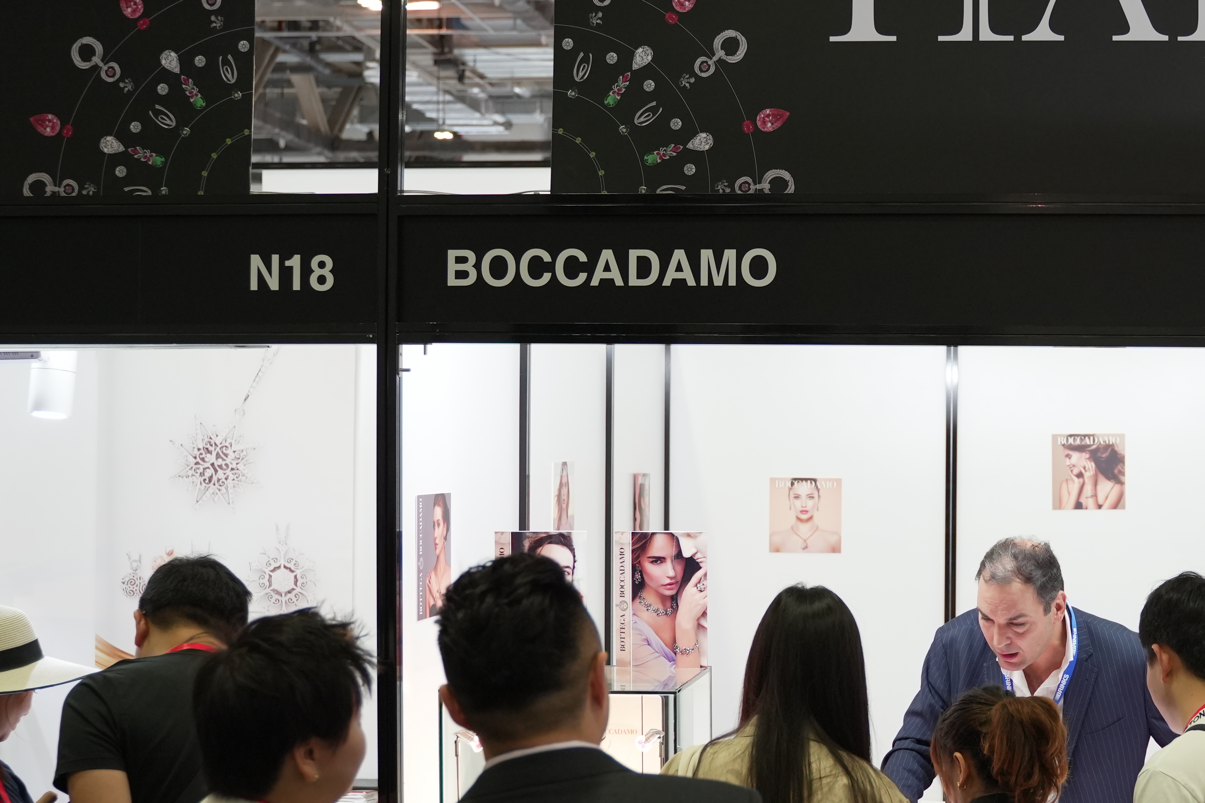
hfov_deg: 33.9
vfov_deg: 23.7
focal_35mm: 57
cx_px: 980
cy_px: 526
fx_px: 1908
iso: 1600
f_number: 2.8
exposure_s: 1/320
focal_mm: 28
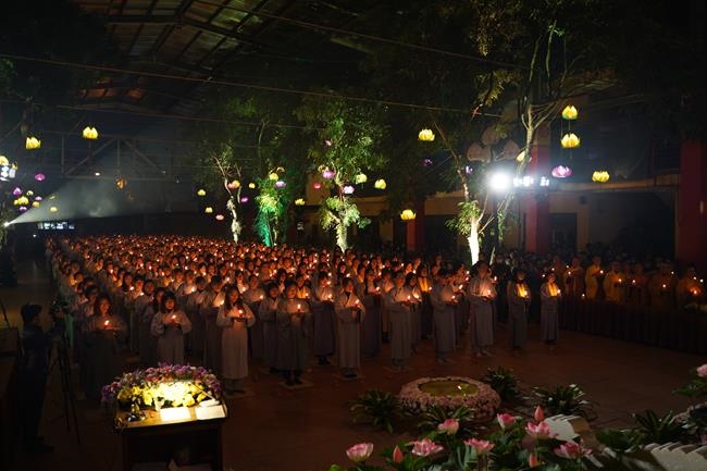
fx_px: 569
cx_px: 354
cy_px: 236
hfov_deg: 63.7
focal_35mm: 29
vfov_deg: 44.9
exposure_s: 1/30
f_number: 2.8
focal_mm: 29
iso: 1000
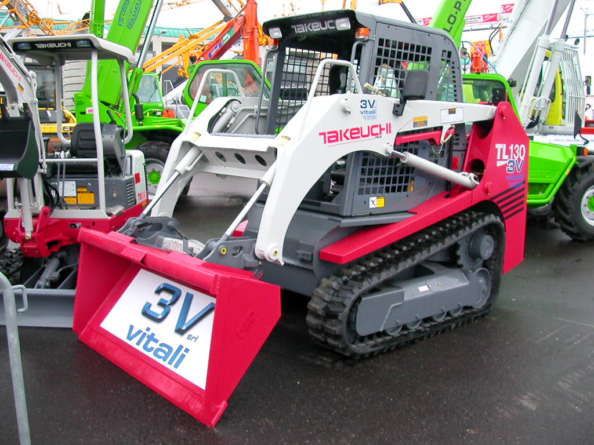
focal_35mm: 37
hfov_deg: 50.1
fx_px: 635
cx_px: 297
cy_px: 222
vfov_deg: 38.7
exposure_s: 1/122
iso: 100
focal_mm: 5.6
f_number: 2.7
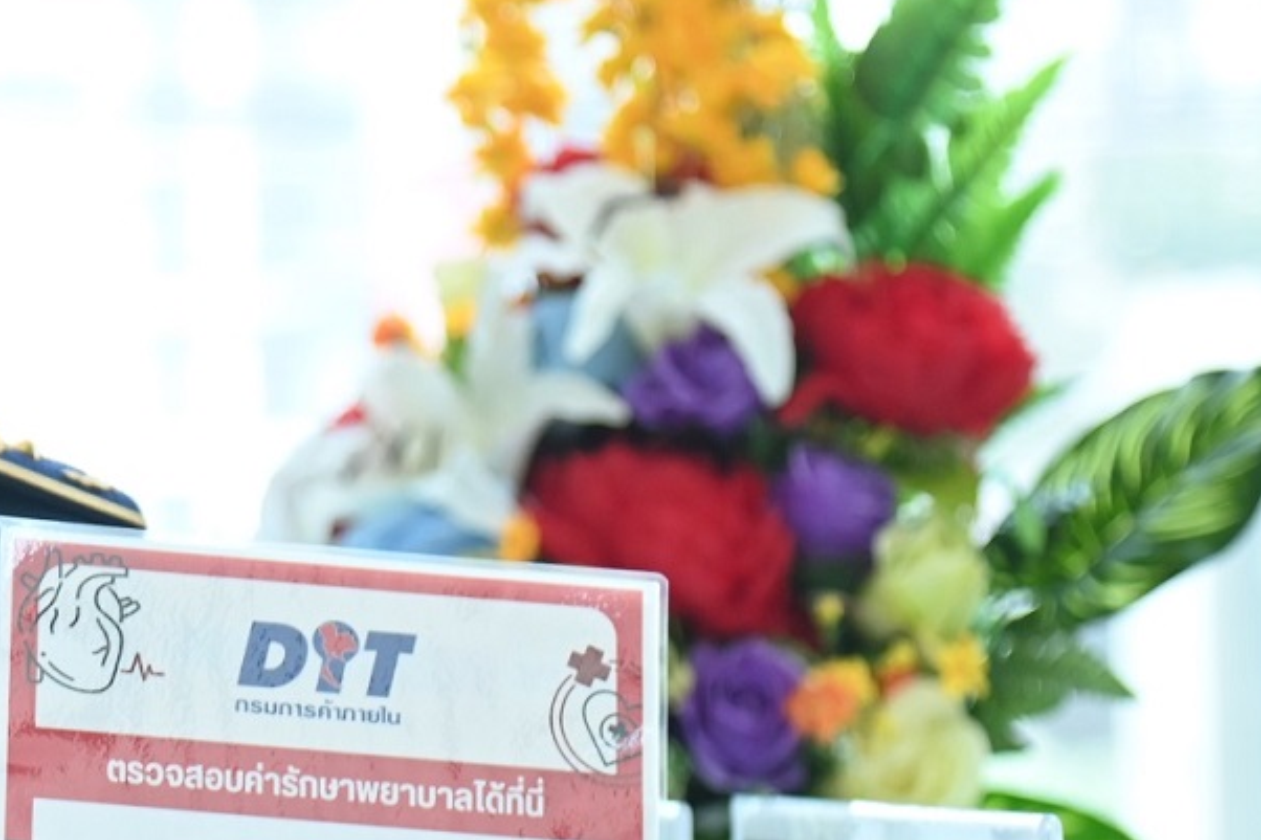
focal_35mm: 242
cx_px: -63
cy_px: 415
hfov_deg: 8.5
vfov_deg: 5.7
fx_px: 8474
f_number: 4
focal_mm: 86
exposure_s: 1/125
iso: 1600
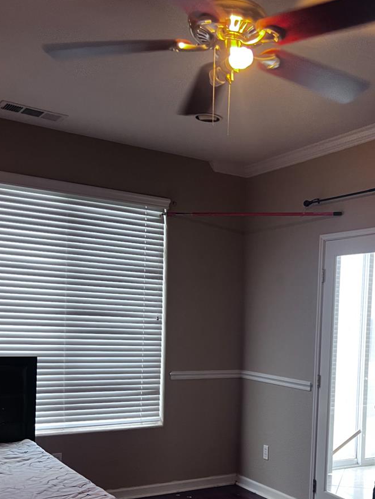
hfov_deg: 32.1
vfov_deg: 42.1
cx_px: 296
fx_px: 635
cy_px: 348
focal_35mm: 44
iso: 200
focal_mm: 5.7
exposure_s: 1/60
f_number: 1.5
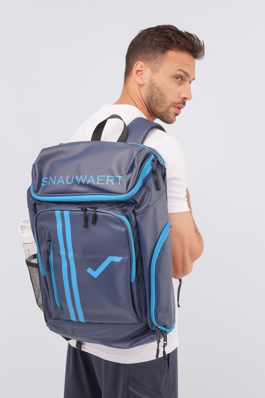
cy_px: 199
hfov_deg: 27.0
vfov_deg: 39.6
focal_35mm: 50
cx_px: 132
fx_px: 552
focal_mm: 50
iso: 160
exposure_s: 1/160
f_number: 14
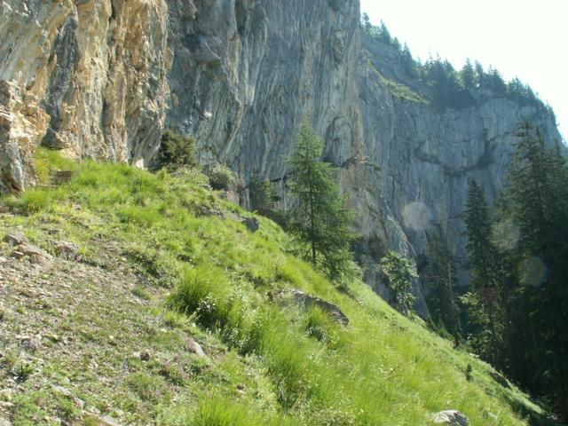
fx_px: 574
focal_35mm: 35
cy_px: 213
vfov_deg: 40.7
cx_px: 284
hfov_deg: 52.6
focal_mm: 5.86
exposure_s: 1/60
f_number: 8
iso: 50
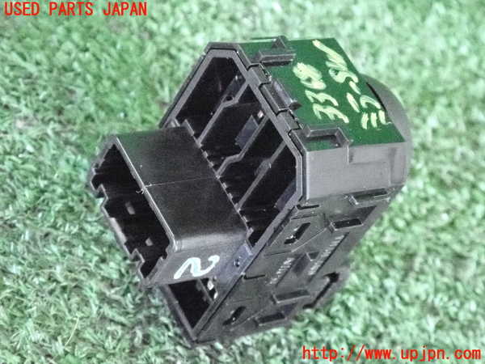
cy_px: 182
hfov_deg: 19.6
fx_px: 1401
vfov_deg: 14.8
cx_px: 242
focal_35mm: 100
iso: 12800
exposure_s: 1/125
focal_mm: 18
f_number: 4.9
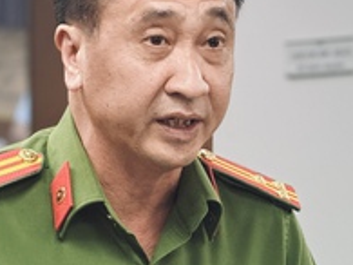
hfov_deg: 5.0
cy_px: 223
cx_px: 237
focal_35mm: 394
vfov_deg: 3.8
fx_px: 4015
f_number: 2.8
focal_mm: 15.66
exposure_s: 1/100
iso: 160
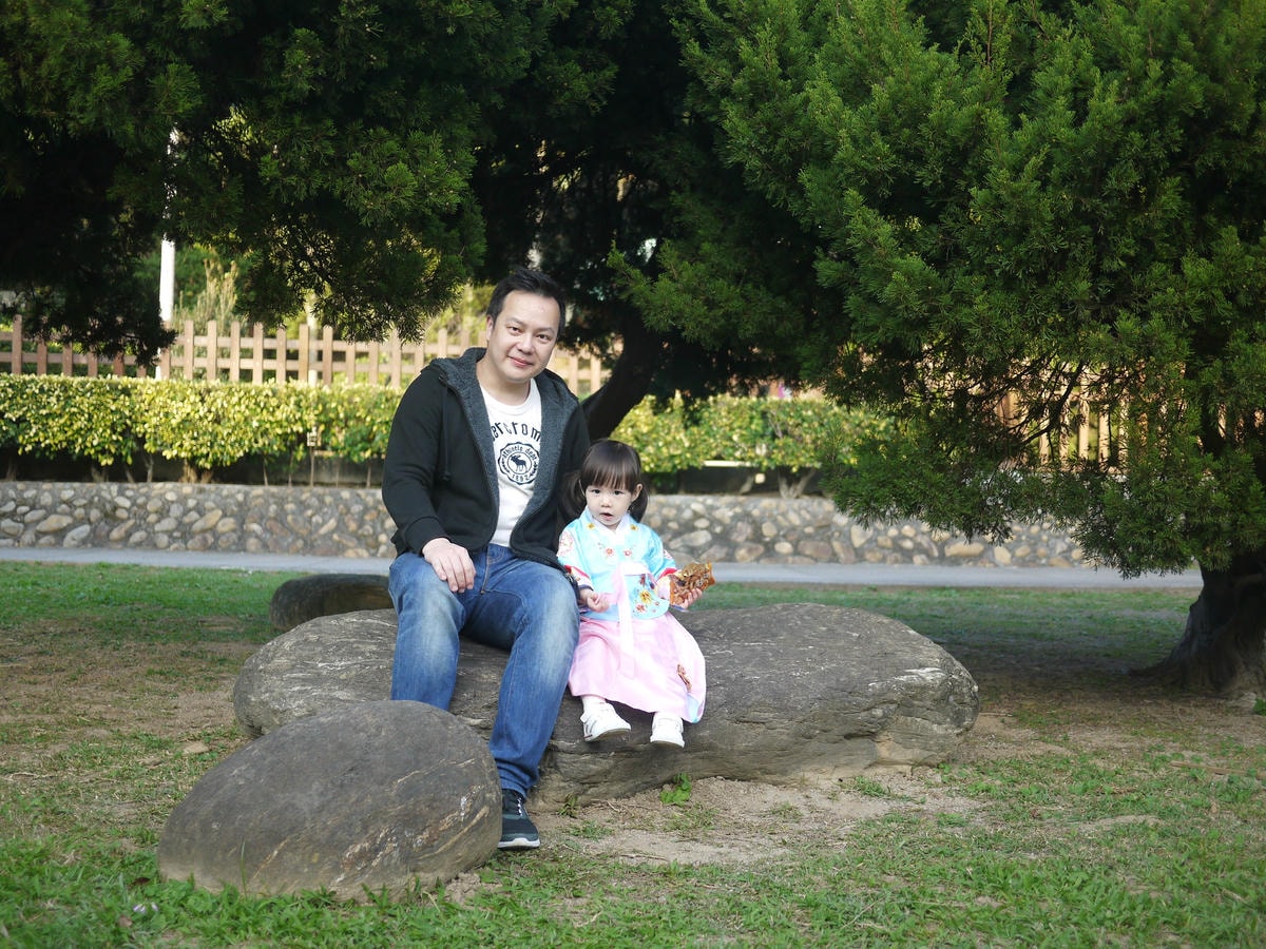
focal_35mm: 40
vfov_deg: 36.0
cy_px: 474
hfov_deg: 46.8
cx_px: 633
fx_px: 1463
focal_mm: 20
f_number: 1.7
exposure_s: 1/800
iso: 160
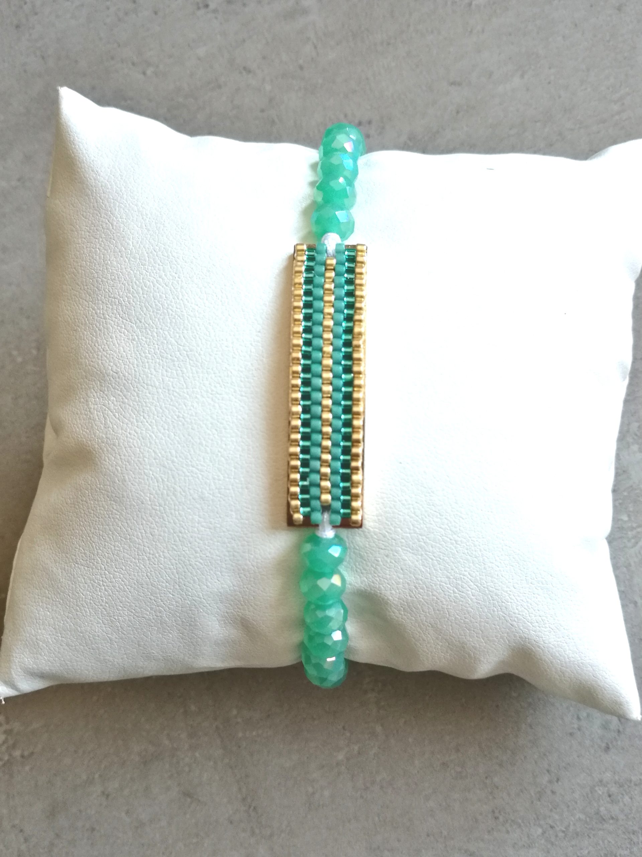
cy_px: 428
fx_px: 890
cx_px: 321
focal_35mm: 36
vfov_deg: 51.4
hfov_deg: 39.7
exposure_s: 1/24
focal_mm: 4.5
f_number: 2.2
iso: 320
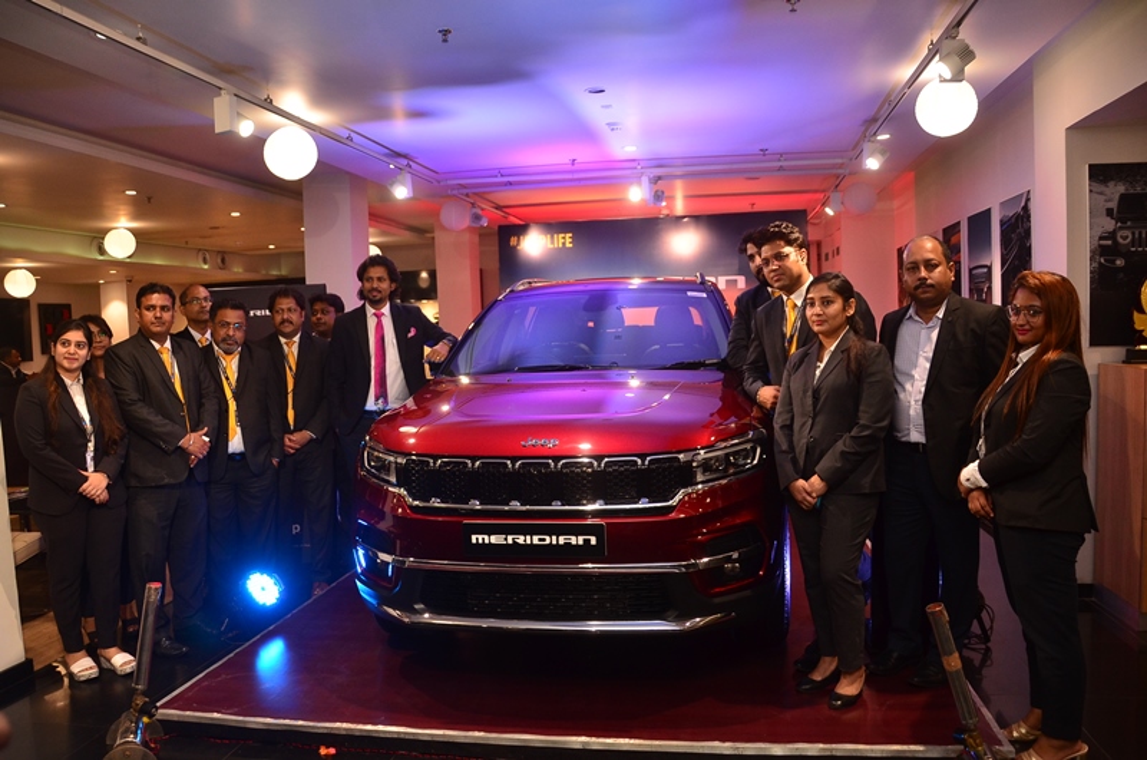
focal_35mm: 27
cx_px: 574
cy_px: 380
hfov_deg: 67.5
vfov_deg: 47.7
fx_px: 859
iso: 640
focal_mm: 18
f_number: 3.5
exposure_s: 1/125
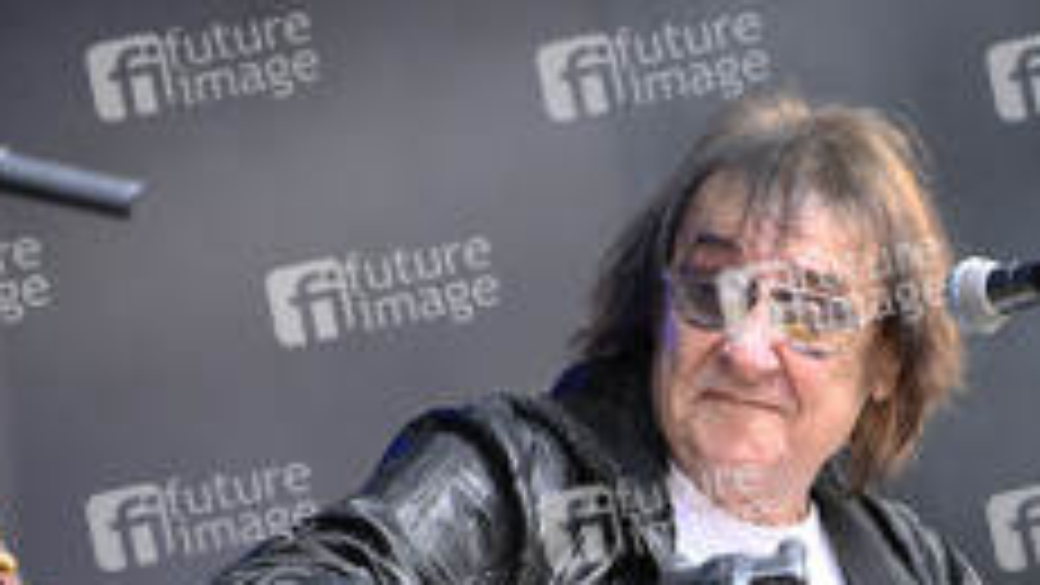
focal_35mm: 613
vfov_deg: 2.0
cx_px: 714
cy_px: 630
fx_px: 16906
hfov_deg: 3.5
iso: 1000
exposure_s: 1/250
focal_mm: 300
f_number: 5.6
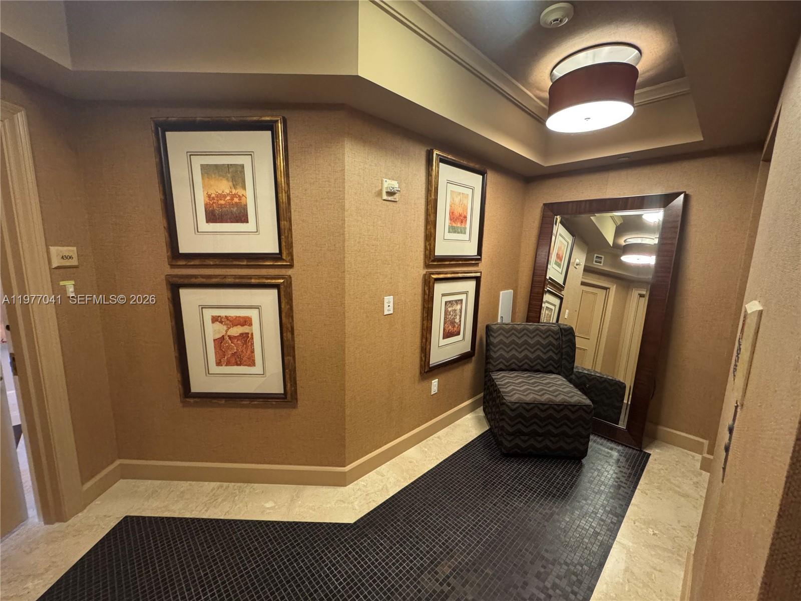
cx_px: 400
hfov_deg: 102.1
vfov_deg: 85.7
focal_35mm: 14
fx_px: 324
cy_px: 300
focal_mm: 2.22
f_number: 2.2
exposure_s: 1/60
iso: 800
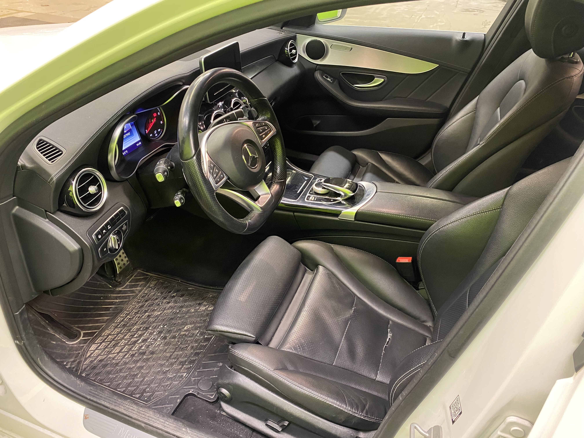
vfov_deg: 53.1
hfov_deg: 67.3
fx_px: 439
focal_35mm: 26
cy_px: 219
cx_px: 292
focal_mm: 4.25
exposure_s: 1/50
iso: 500
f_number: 1.8
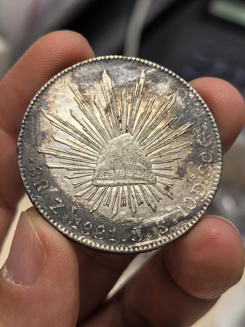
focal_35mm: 54
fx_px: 510
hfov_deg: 27.0
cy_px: 164
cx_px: 122
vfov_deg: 35.5
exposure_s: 1/100
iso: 100
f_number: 2
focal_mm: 6.98
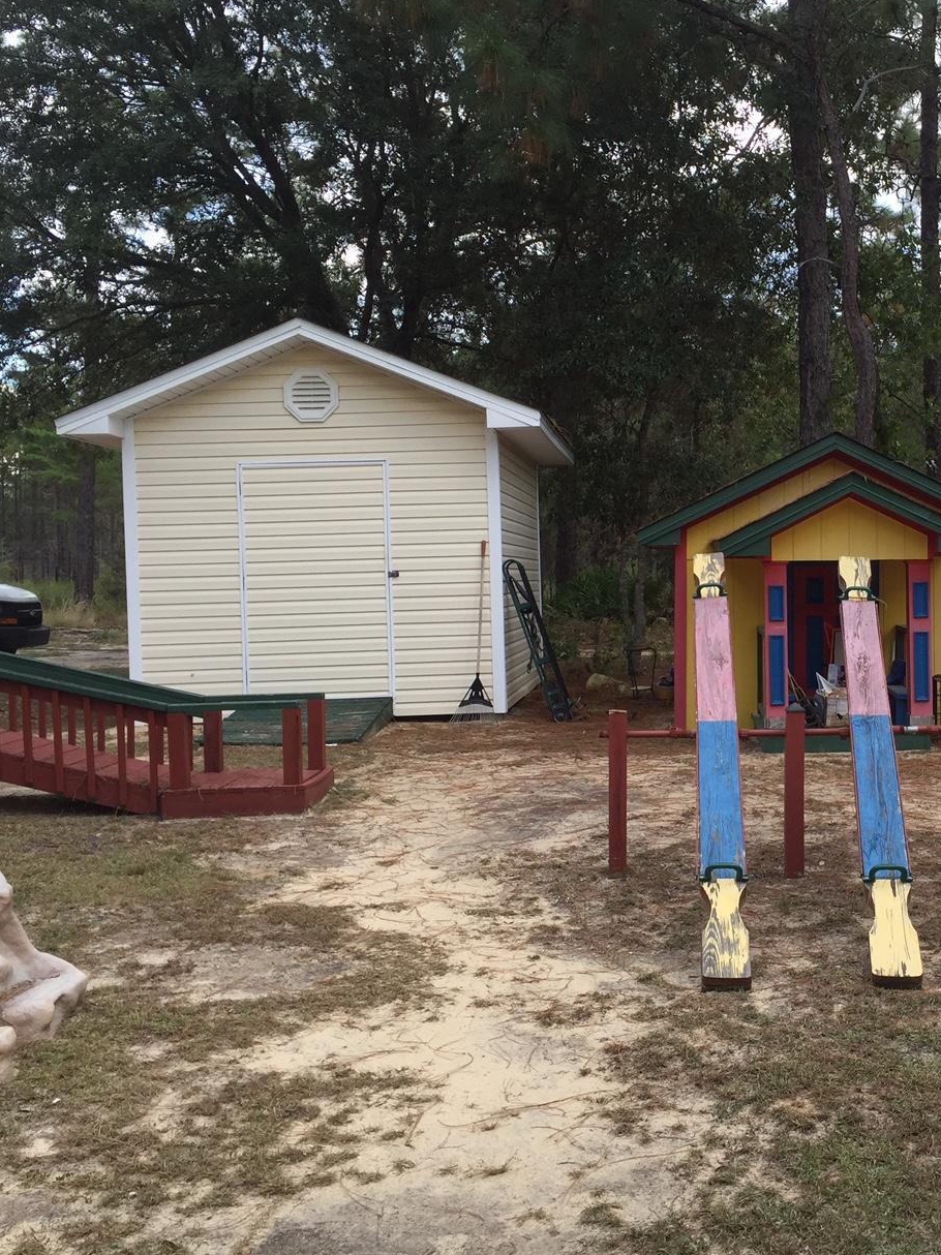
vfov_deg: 47.9
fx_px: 1414
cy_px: 630
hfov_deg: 35.8
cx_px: 730
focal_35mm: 39
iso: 32
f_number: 2.2
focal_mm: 4.15
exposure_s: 1/377
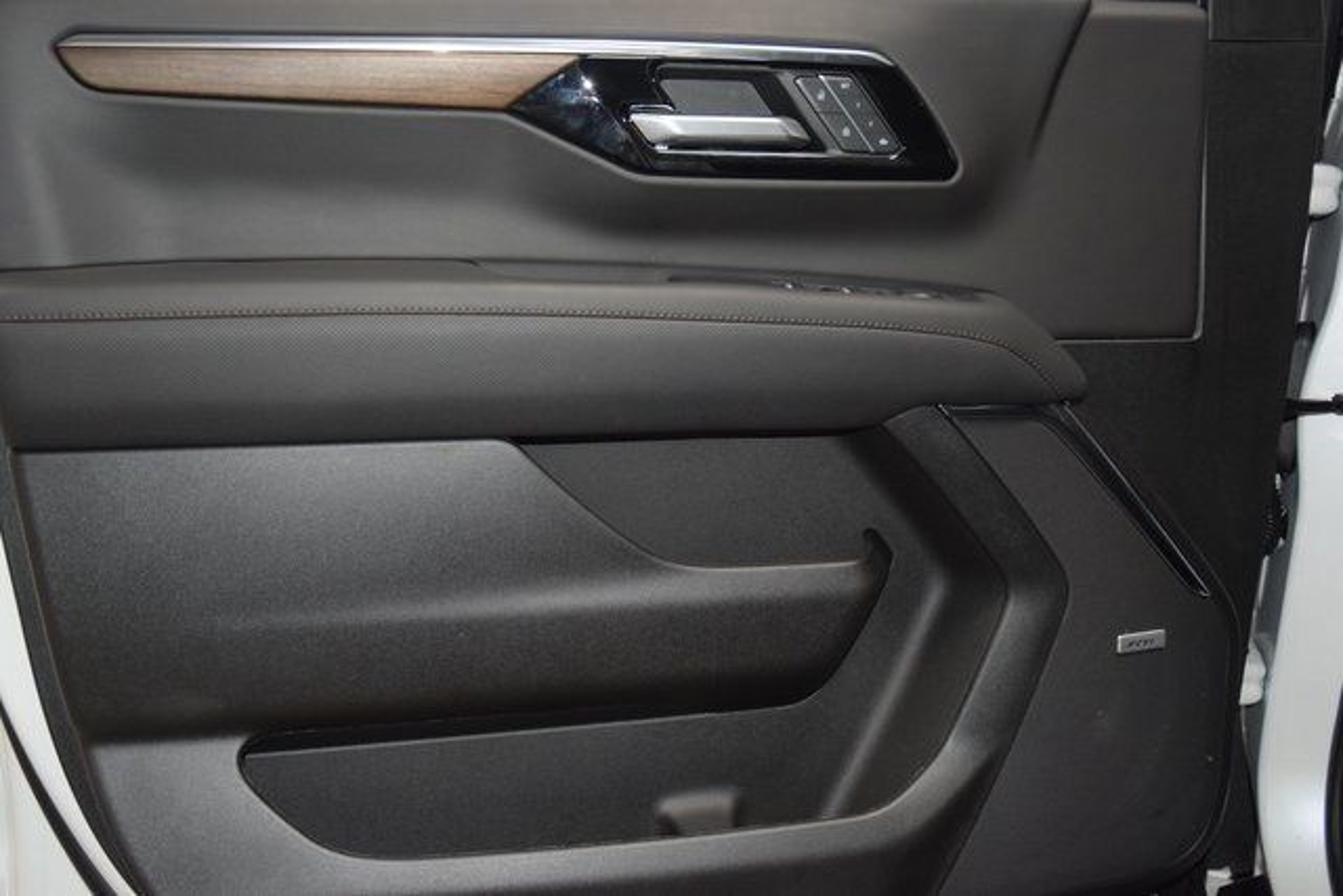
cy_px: 448
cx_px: 672
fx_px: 1343
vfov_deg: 36.9
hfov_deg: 53.1
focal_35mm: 36
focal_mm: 24
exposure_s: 1/125
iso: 2000
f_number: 3.8
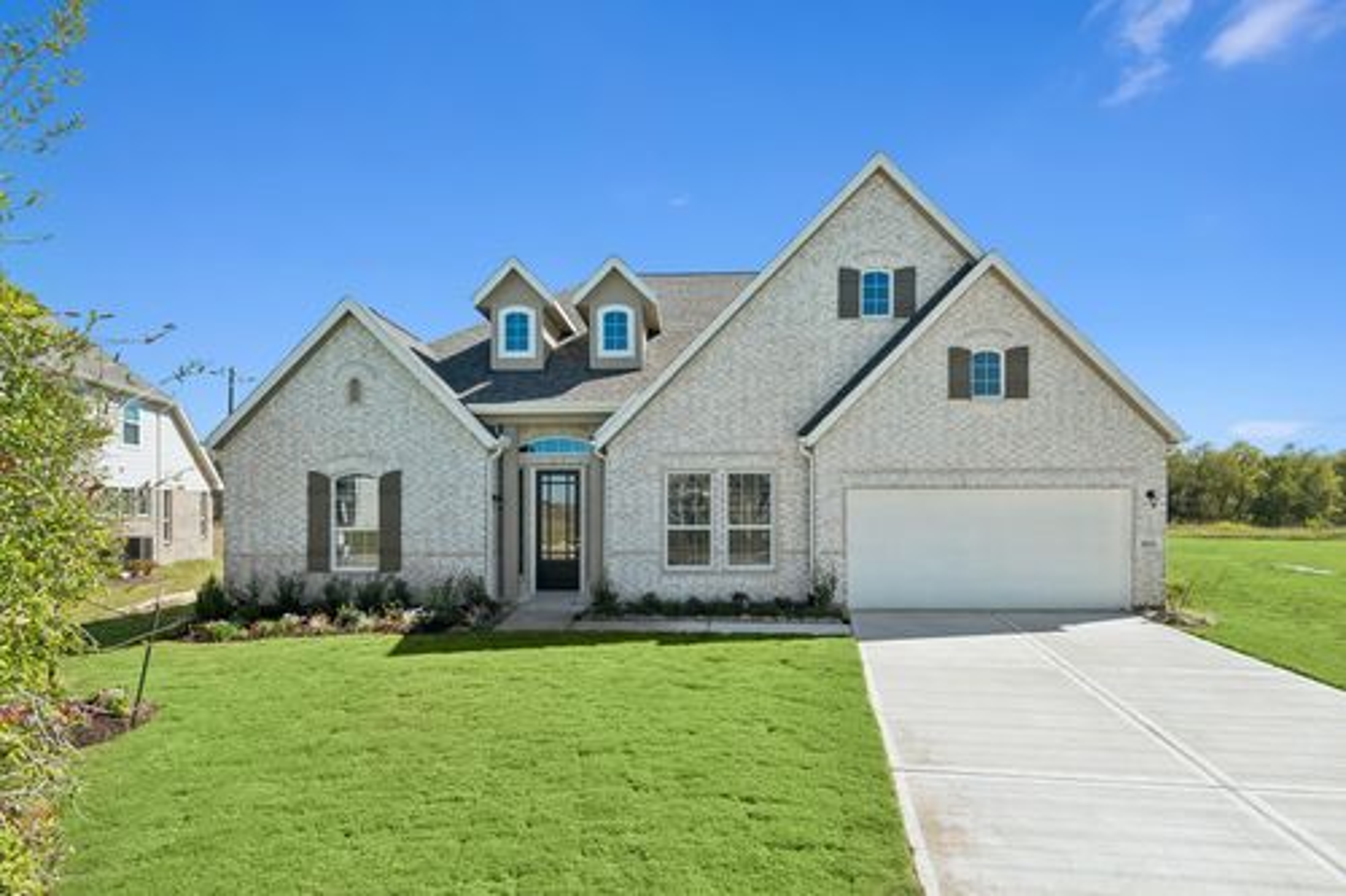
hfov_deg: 81.2
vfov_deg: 59.5
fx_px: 785
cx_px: 673
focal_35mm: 21
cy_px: 448
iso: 160
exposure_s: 1/160
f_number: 9
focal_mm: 21
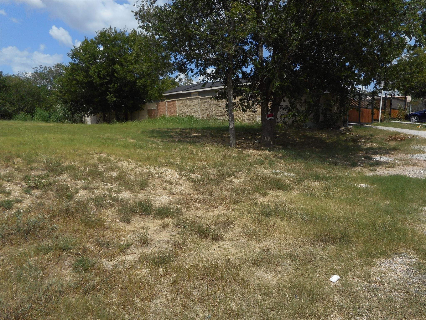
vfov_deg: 54.9
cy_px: 160
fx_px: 308
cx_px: 213
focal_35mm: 25
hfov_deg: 69.4
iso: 80
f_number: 3.7
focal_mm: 4.5
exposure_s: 1/1250
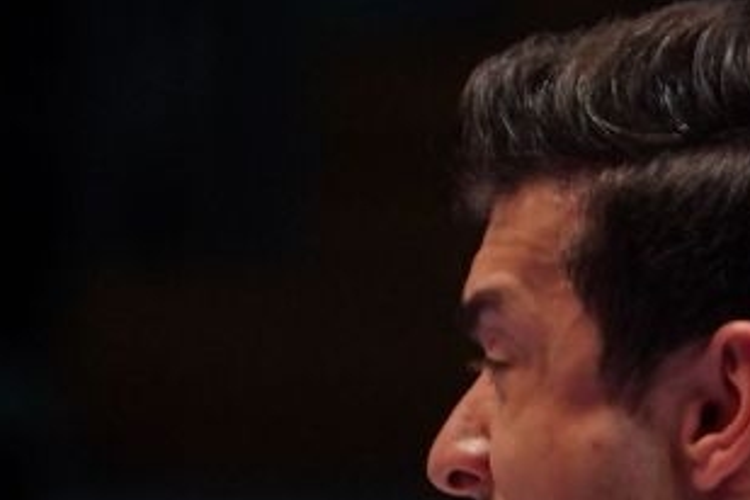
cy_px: 930
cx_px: -563
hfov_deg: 1.2
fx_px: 35997
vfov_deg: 0.8
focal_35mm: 1728
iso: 500
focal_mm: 198
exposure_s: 1/500
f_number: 2.8
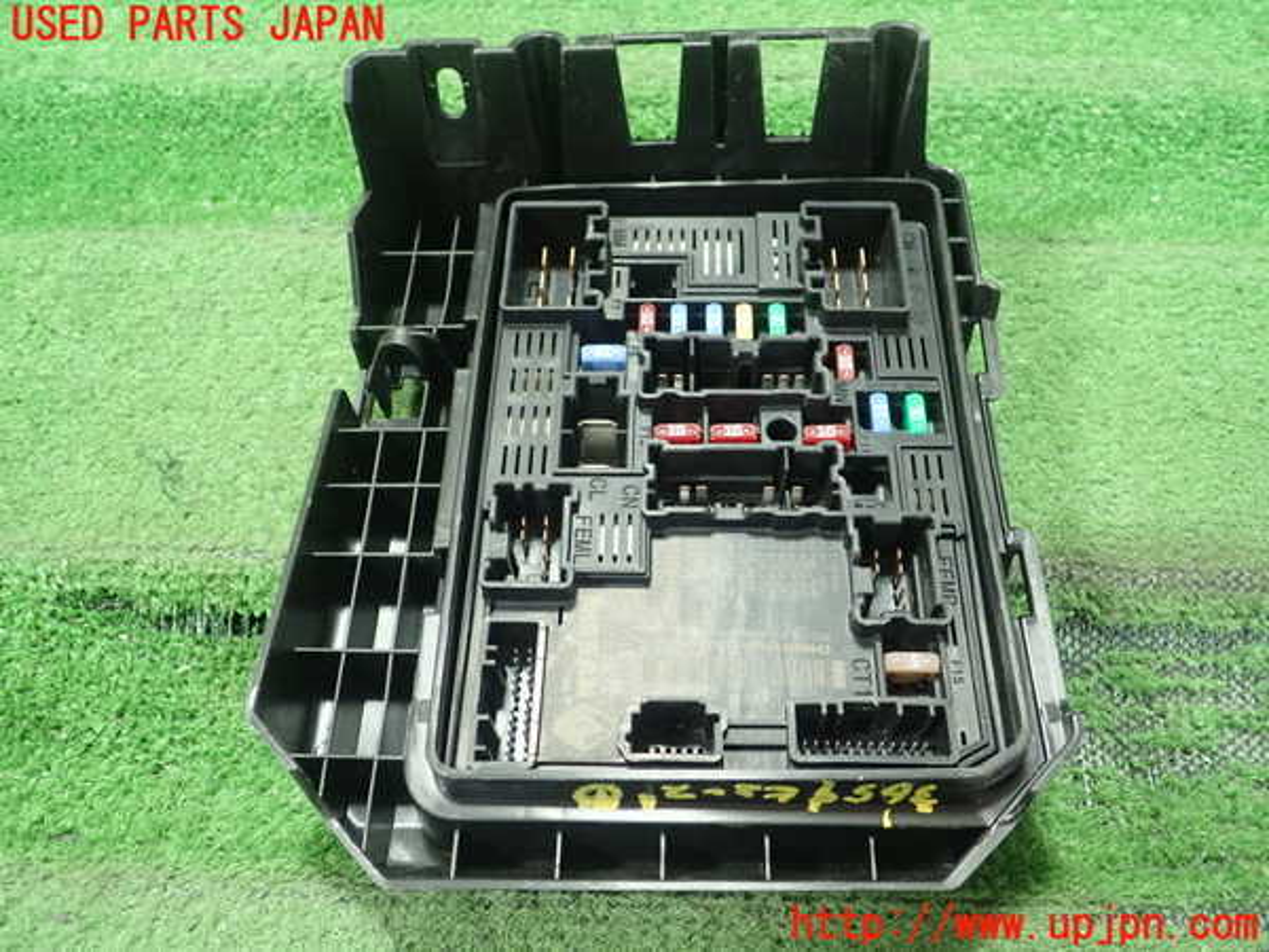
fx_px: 1100
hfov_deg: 60.0
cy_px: 476
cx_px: 634
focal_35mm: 30
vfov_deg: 46.8
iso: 800
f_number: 2.3
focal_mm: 5.5
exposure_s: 1/125
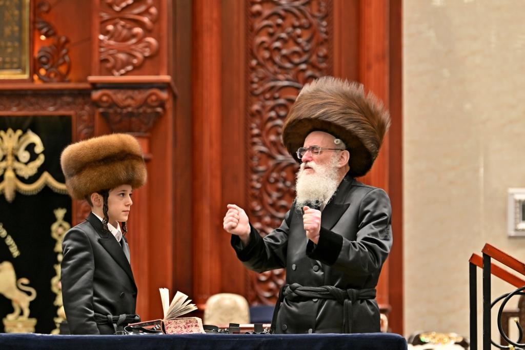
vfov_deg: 6.3
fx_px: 3163
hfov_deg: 9.5
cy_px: 175
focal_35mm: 217
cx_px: 262
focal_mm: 145
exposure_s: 1/160
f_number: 2.8
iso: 200
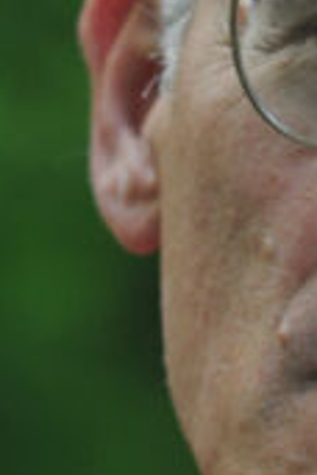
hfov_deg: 1.6
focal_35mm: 851
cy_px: 289
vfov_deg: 2.4
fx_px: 11239
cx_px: 562
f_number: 2.8
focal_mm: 95
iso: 200
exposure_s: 1/40
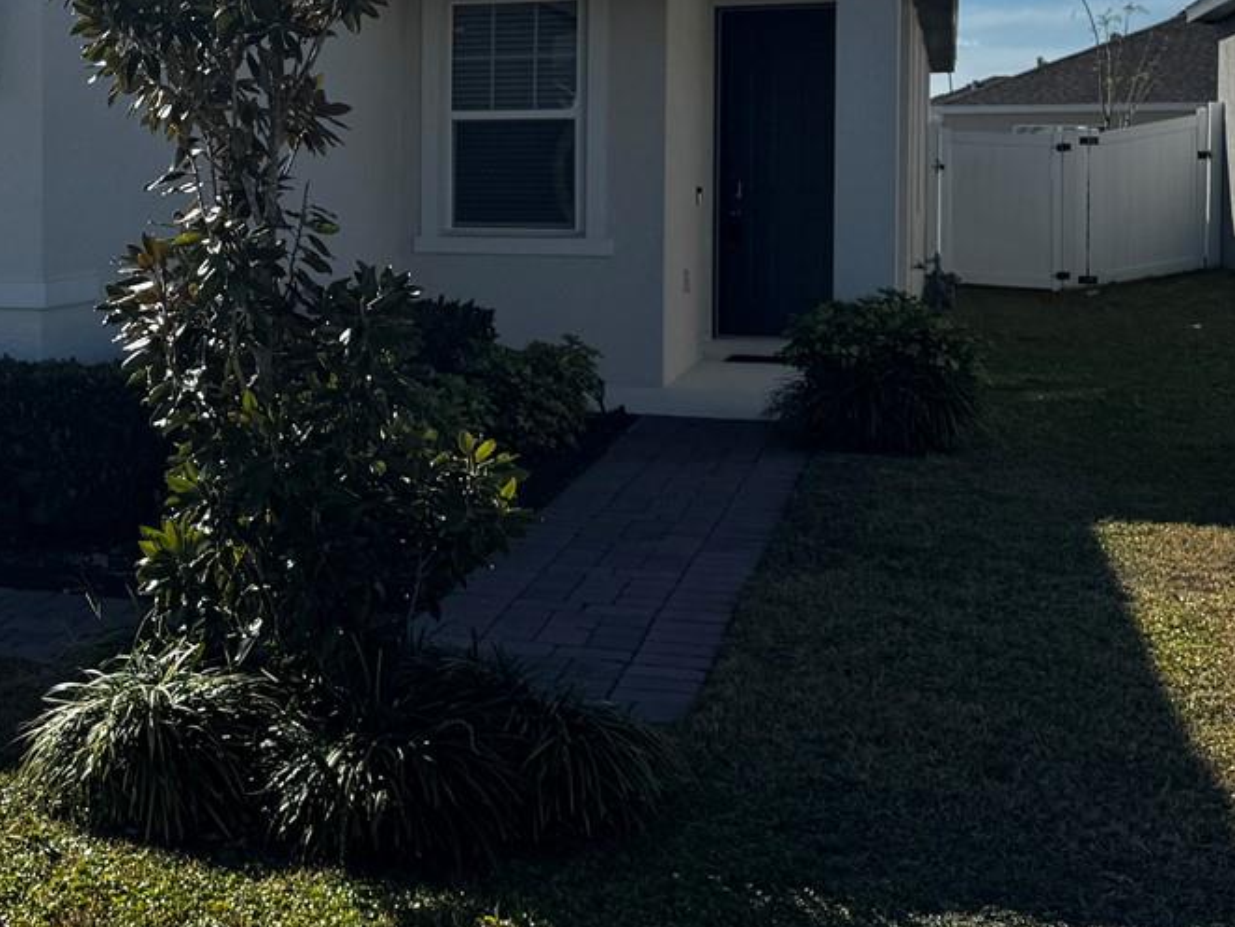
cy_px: 239
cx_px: -41
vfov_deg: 25.0
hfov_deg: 30.5
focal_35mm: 58
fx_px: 2070
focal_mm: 6.76
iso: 80
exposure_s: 1/7937
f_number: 1.78
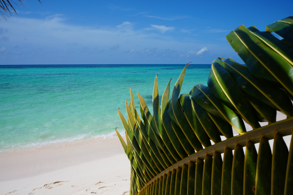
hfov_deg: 67.4
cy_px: 98
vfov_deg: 47.9
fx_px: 220
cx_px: 146
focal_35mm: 27
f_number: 16
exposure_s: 1/160
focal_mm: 18
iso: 100
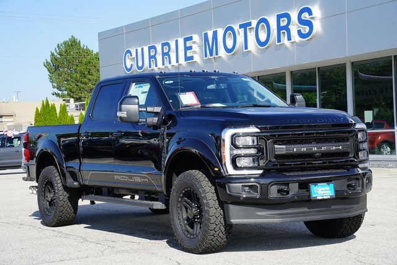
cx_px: 198
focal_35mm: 73
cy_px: 132
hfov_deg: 27.7
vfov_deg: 18.7
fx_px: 805
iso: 100
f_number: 11
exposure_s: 1/100
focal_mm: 73
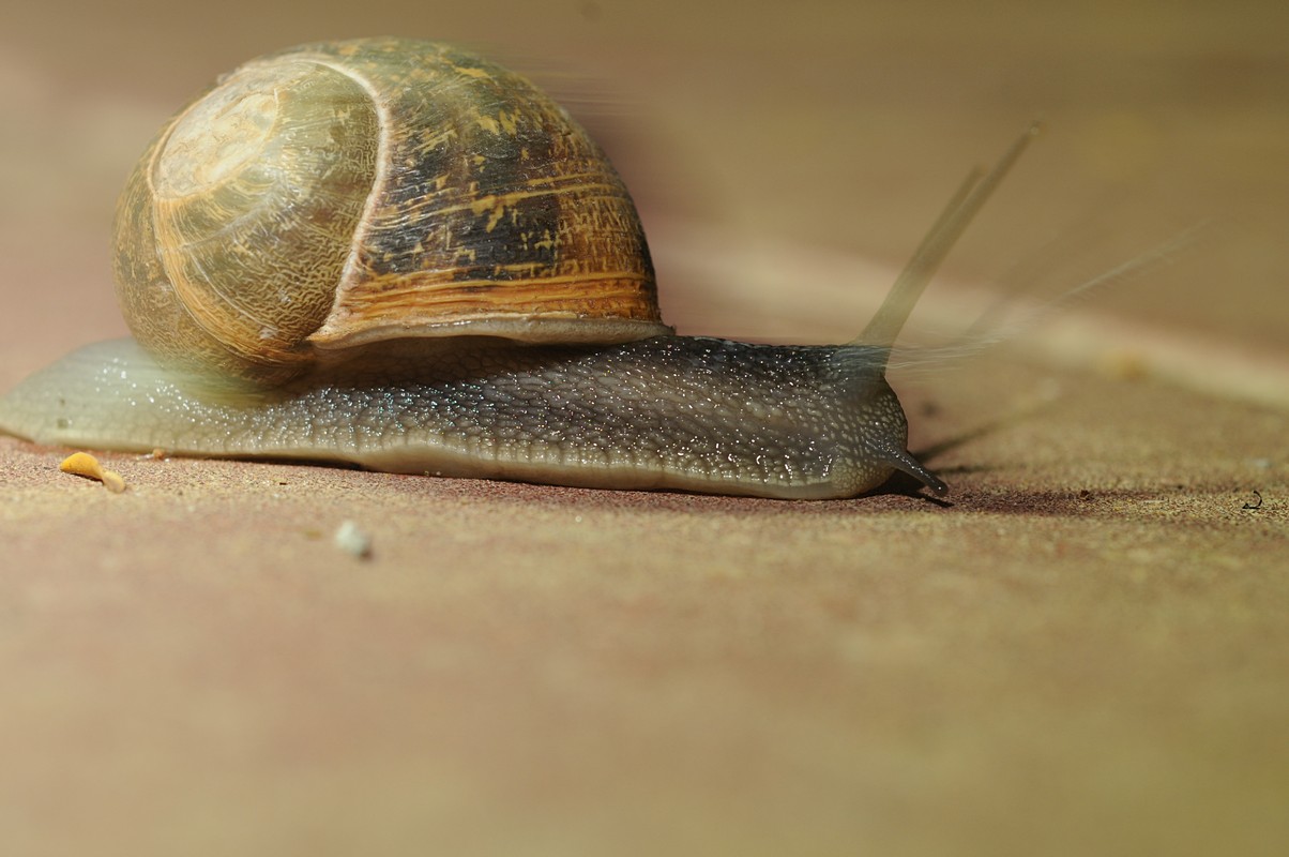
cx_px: 644
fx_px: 3219
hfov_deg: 22.6
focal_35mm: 90
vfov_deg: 15.2
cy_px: 428
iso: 200
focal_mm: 60
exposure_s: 4
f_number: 7.1
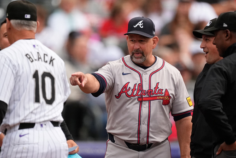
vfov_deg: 1.5
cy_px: 79
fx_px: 5903
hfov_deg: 2.3
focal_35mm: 900
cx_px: 118
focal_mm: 600
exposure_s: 1/1600
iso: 3200
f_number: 4
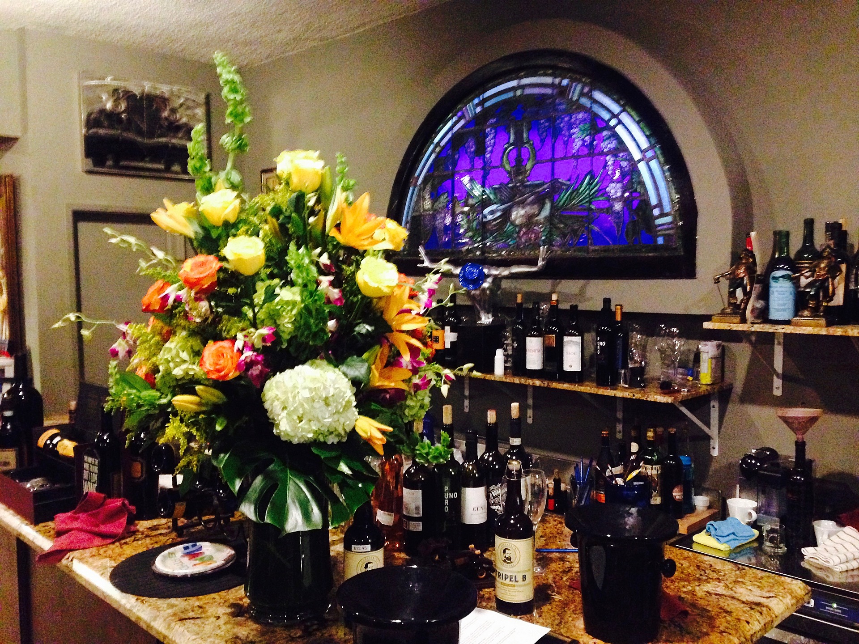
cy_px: 322
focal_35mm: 33
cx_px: 430
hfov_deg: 55.4
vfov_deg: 42.9
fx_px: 819
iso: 800
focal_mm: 4.12
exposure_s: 1/15
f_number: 2.4
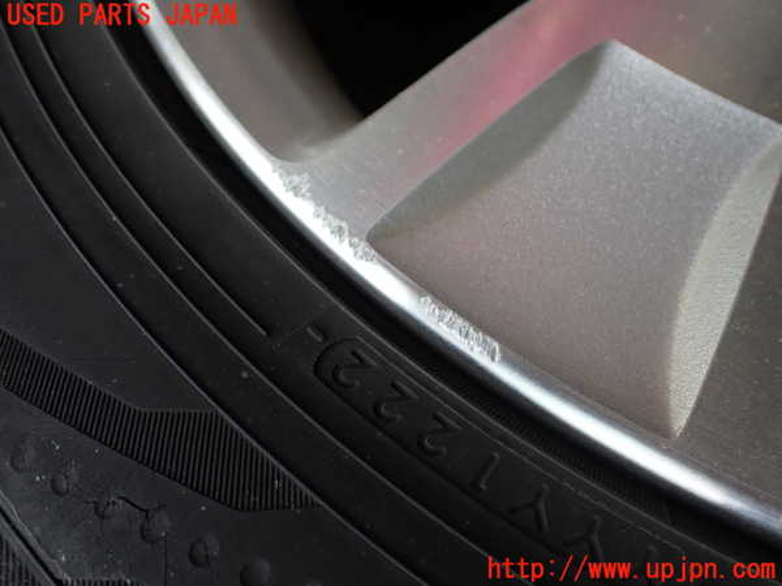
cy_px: 293
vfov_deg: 46.8
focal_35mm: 30
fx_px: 678
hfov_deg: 60.0
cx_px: 391
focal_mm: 5.4
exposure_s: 1/200
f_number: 2.3
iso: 100
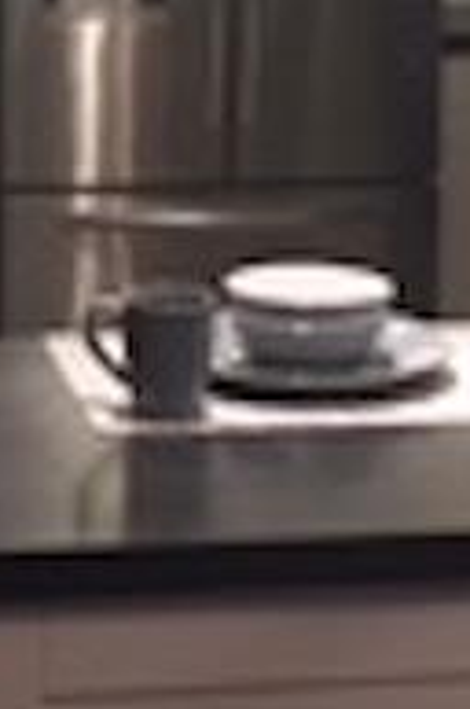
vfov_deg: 16.0
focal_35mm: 124
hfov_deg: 11.0
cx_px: 176
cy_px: -96
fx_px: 2437
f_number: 2.2
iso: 100
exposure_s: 1/30
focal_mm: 4.15
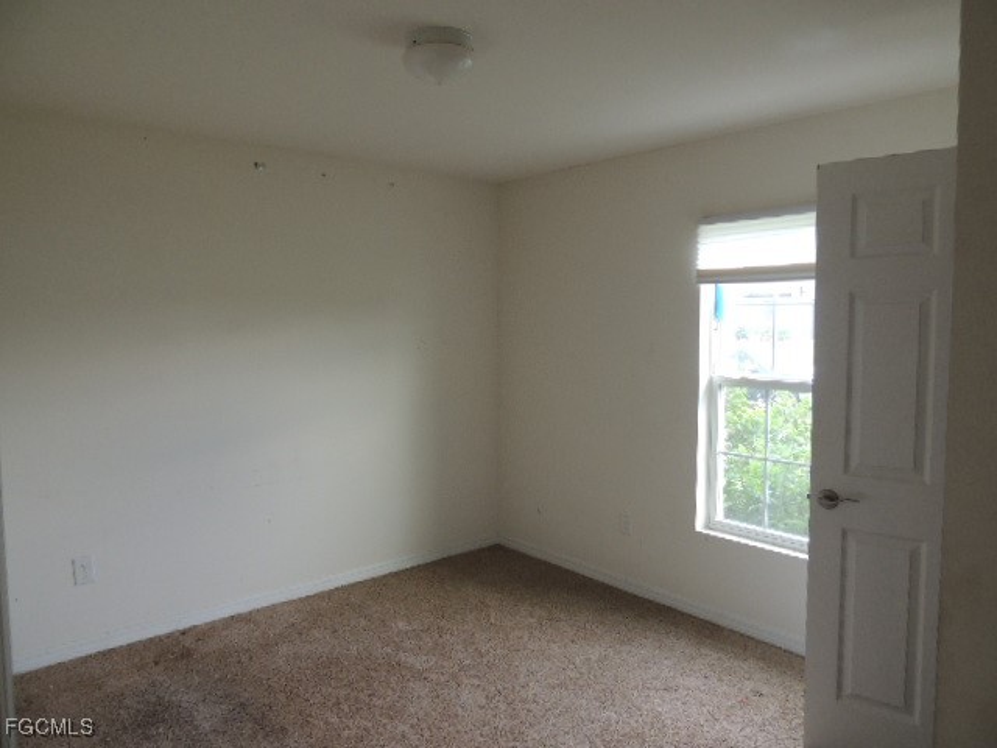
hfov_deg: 71.6
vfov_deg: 56.8
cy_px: 374
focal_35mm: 24
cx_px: 498
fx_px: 691
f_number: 3
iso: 180
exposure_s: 1/30
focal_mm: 4.3
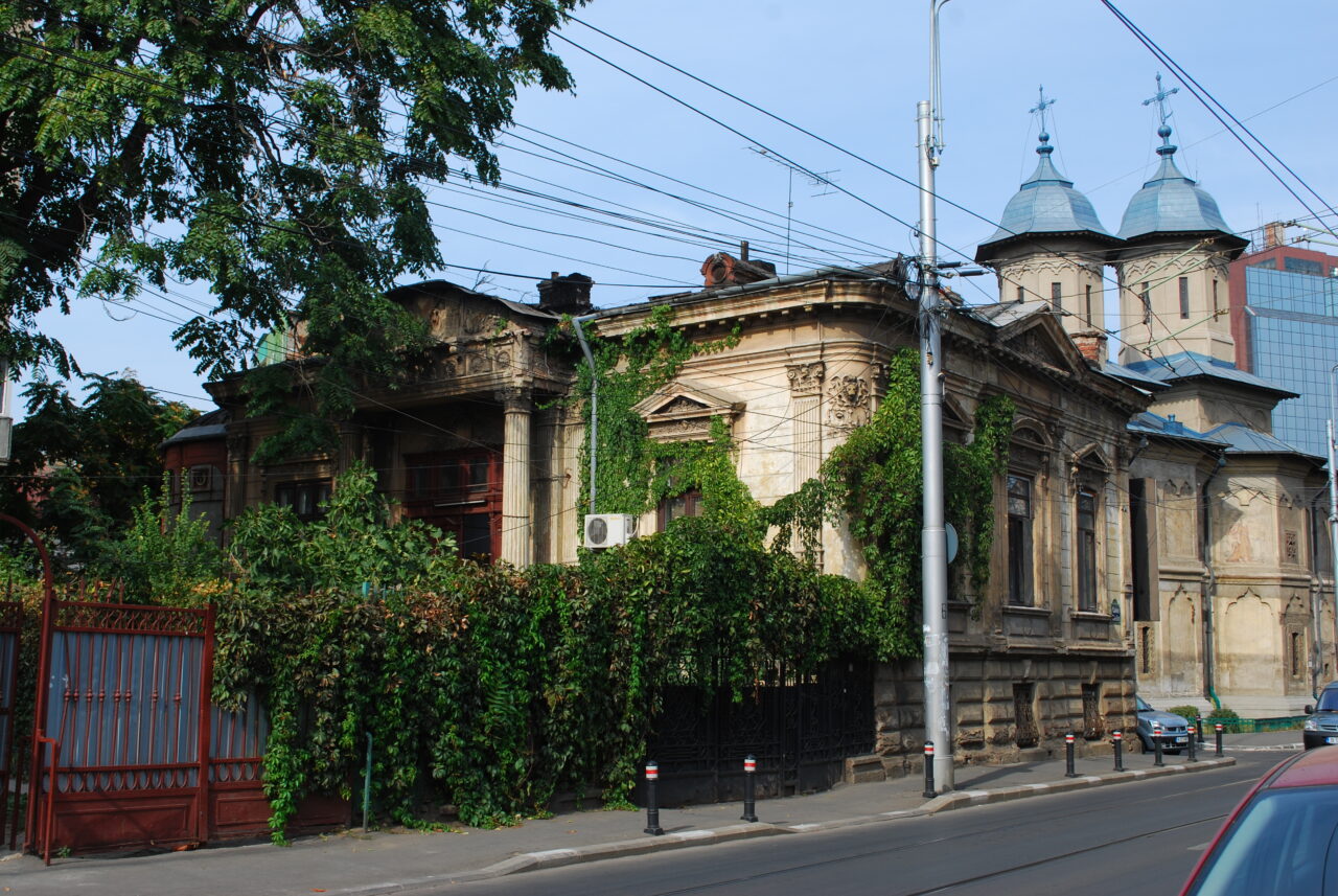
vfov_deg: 34.3
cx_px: 669
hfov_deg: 49.5
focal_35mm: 39
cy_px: 448
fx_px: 1451
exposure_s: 1/125
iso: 100
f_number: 8
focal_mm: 26
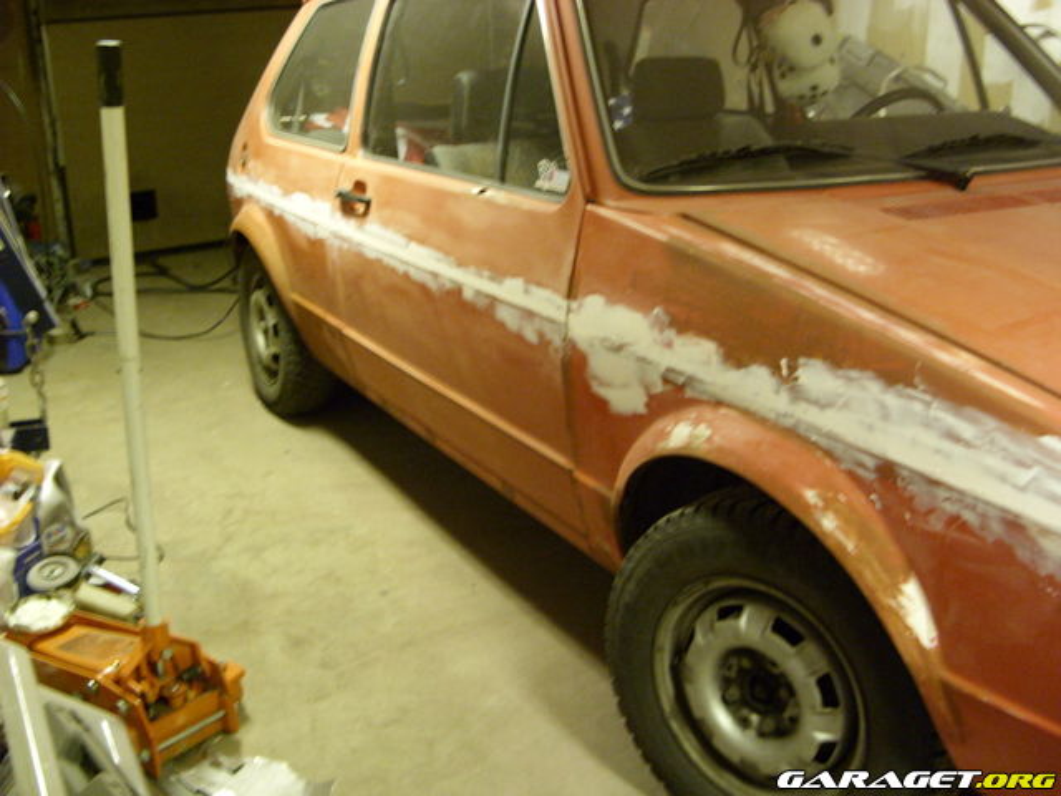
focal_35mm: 38
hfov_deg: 49.0
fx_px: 1165
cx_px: 530
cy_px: 398
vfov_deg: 37.7
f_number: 2.8
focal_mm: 6.3
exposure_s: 1/8
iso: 300
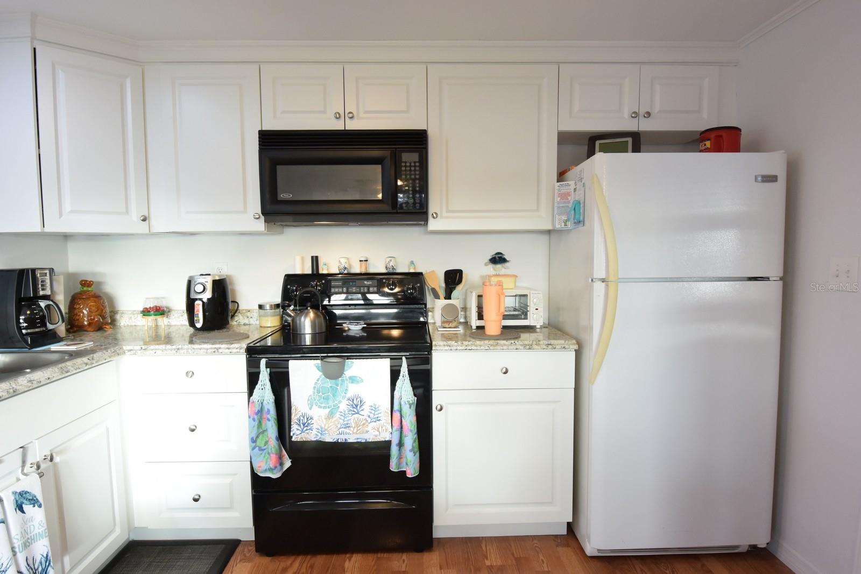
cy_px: 287
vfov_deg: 61.9
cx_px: 430
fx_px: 478
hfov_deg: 84.0
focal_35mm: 20
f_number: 3.8
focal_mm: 7.5
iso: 800
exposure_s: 1/80
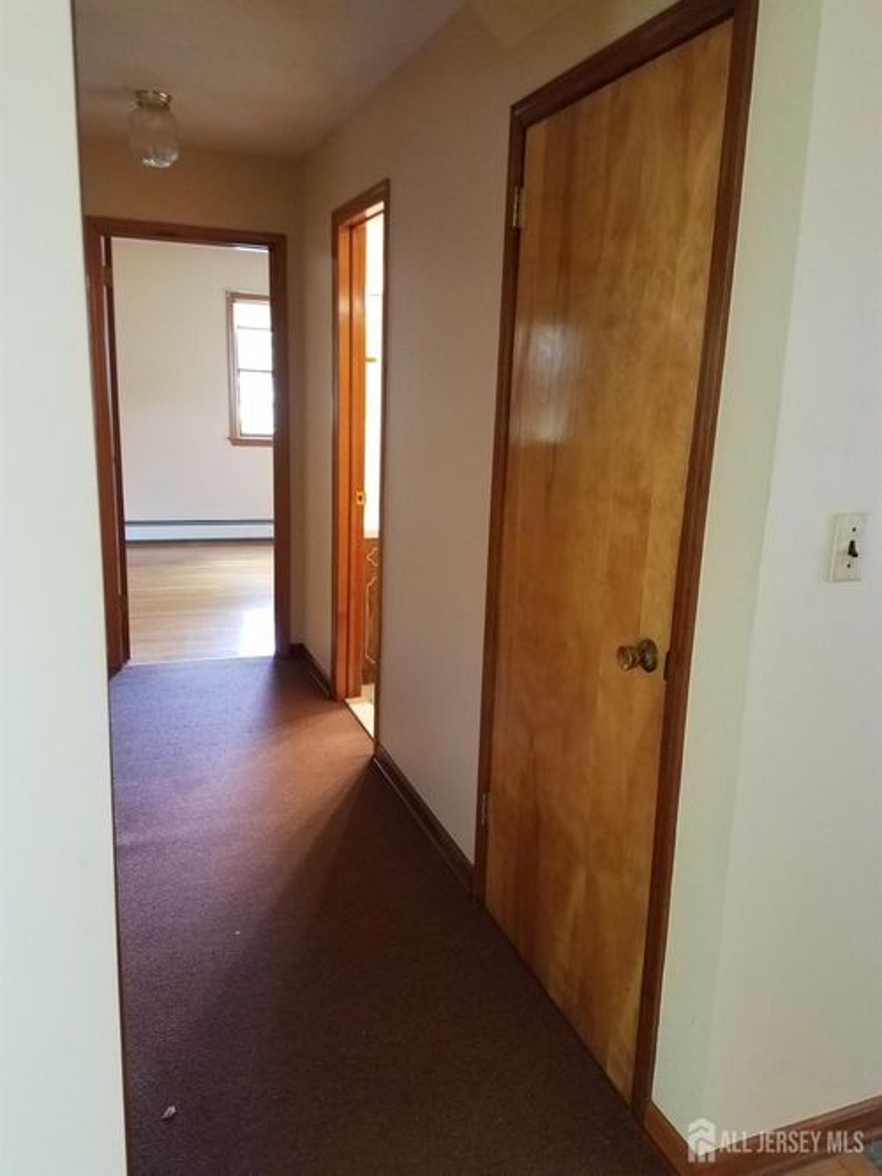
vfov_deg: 67.3
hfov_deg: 53.0
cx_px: 441
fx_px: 884
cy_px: 588
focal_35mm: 26
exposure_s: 1/13
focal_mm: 4.2
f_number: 1.7
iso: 200
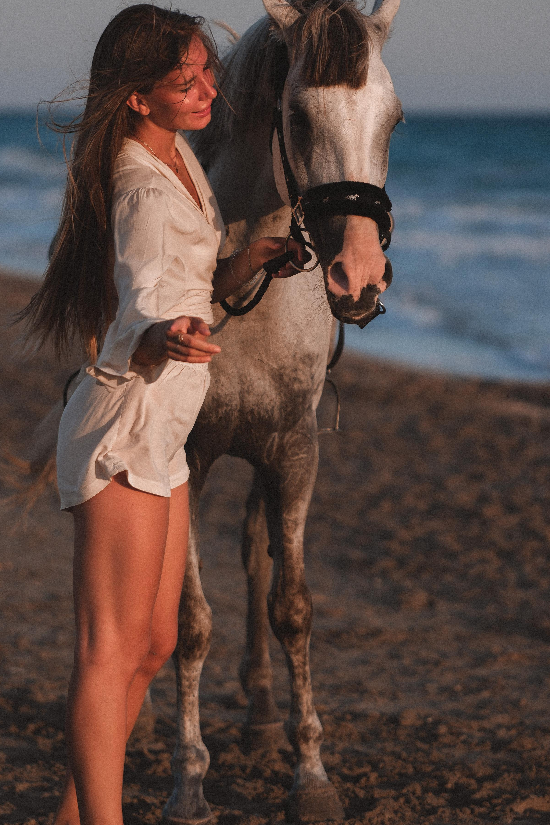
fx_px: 3529
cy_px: 421
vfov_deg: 13.3
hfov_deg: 8.9
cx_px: 254
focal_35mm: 154
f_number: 2
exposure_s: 1/1000
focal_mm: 90
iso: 80
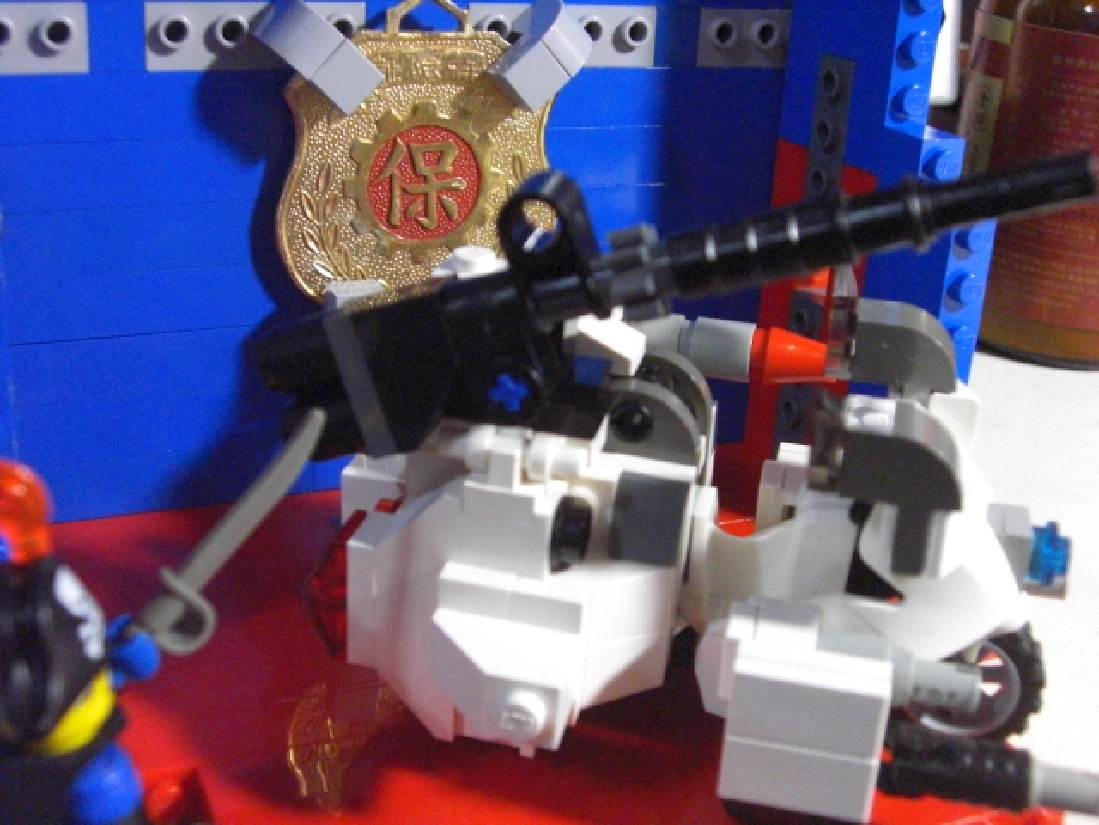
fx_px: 1492
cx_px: 550
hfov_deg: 40.4
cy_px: 412
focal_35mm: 47
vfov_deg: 30.9
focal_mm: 7.6
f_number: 3
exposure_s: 1/50
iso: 800
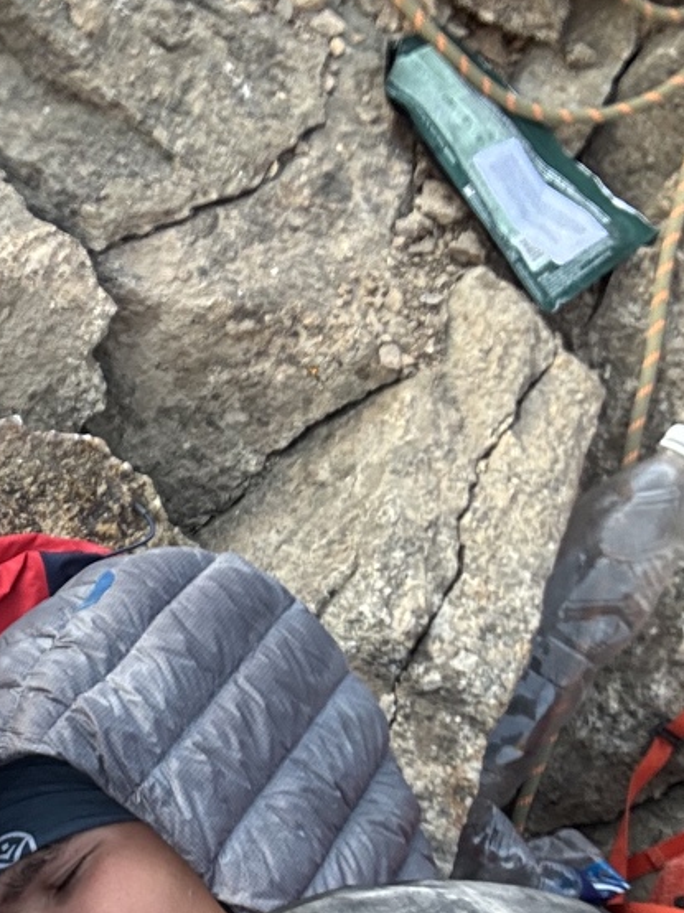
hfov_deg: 25.8
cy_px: 732
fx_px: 1424
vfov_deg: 34.5
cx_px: 14
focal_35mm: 54
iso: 80
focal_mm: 2.69
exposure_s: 1/77
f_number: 1.9
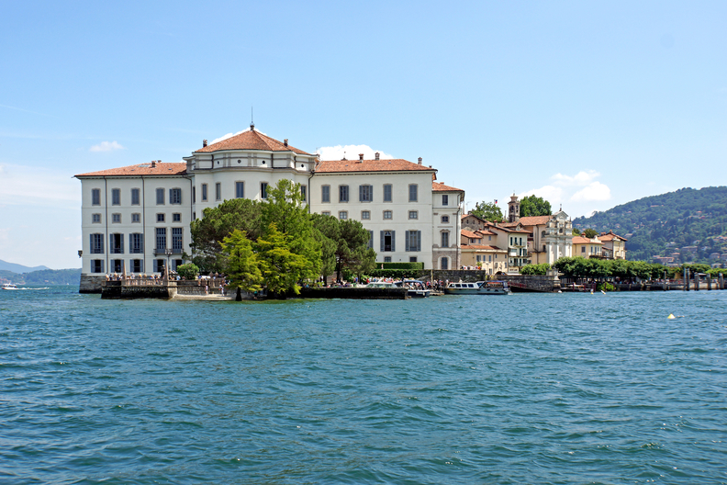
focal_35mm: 43
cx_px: 364
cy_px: 242
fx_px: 868
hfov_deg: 45.4
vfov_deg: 31.2
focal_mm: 29
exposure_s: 1/250
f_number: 8
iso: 100
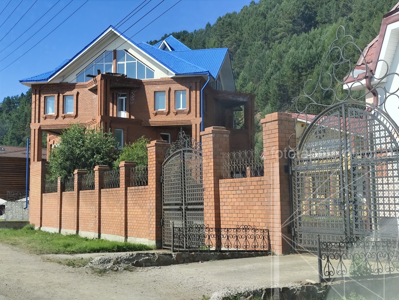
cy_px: 150
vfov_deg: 31.5
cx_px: 200
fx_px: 530
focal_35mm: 46
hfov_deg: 41.2
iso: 50
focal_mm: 6.19
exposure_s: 1/1226
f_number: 1.65
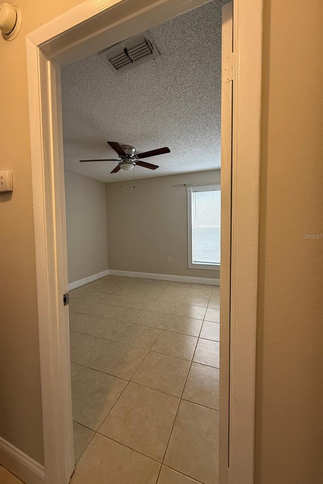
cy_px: 236
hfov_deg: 77.1
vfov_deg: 100.4
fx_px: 202
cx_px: 146
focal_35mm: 15
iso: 500
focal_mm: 2.22
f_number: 2.2
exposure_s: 1/120
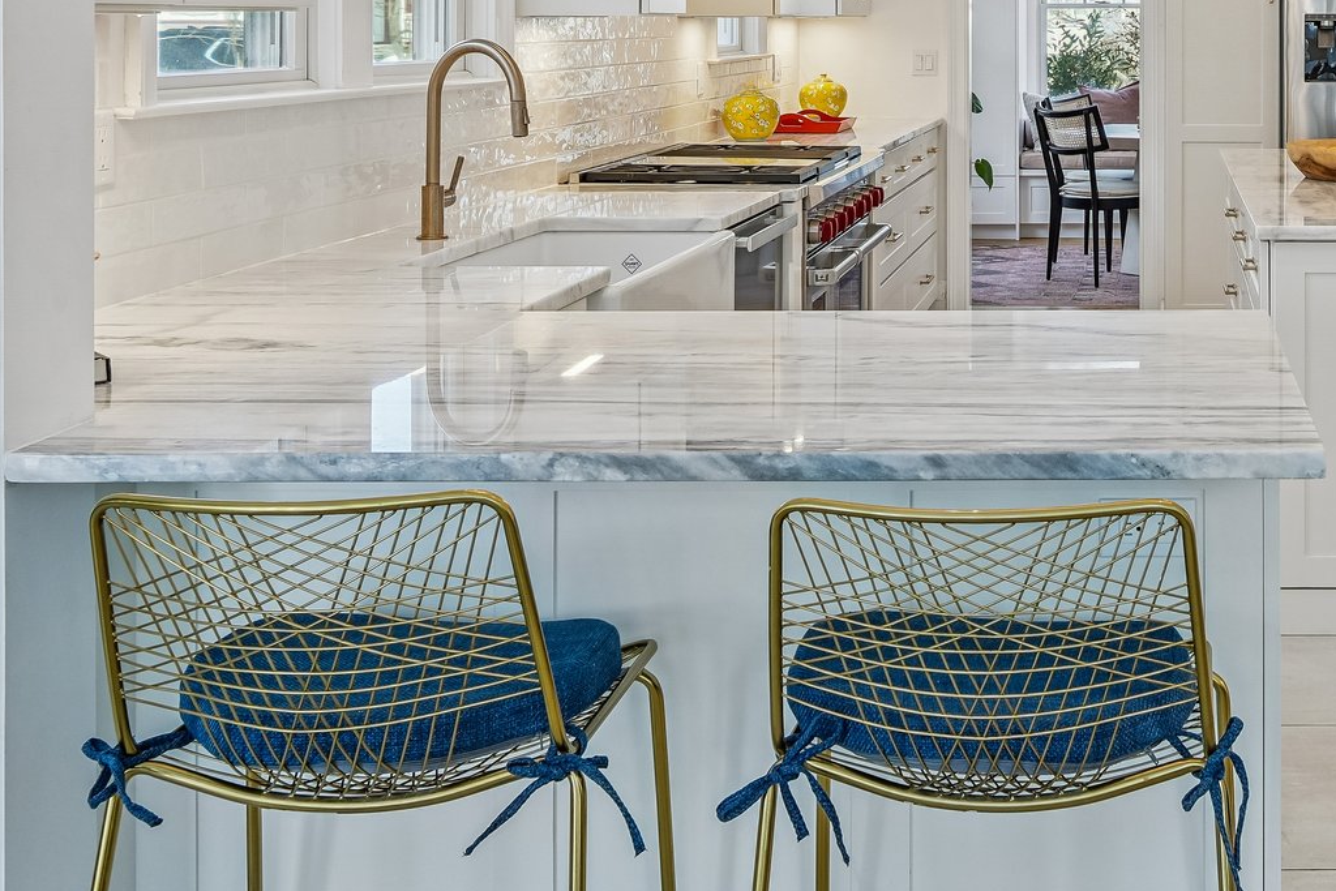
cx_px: 1177
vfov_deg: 26.9
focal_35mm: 48
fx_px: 1781
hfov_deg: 38.6
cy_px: 53
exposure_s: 1/40
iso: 400
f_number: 8
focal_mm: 16
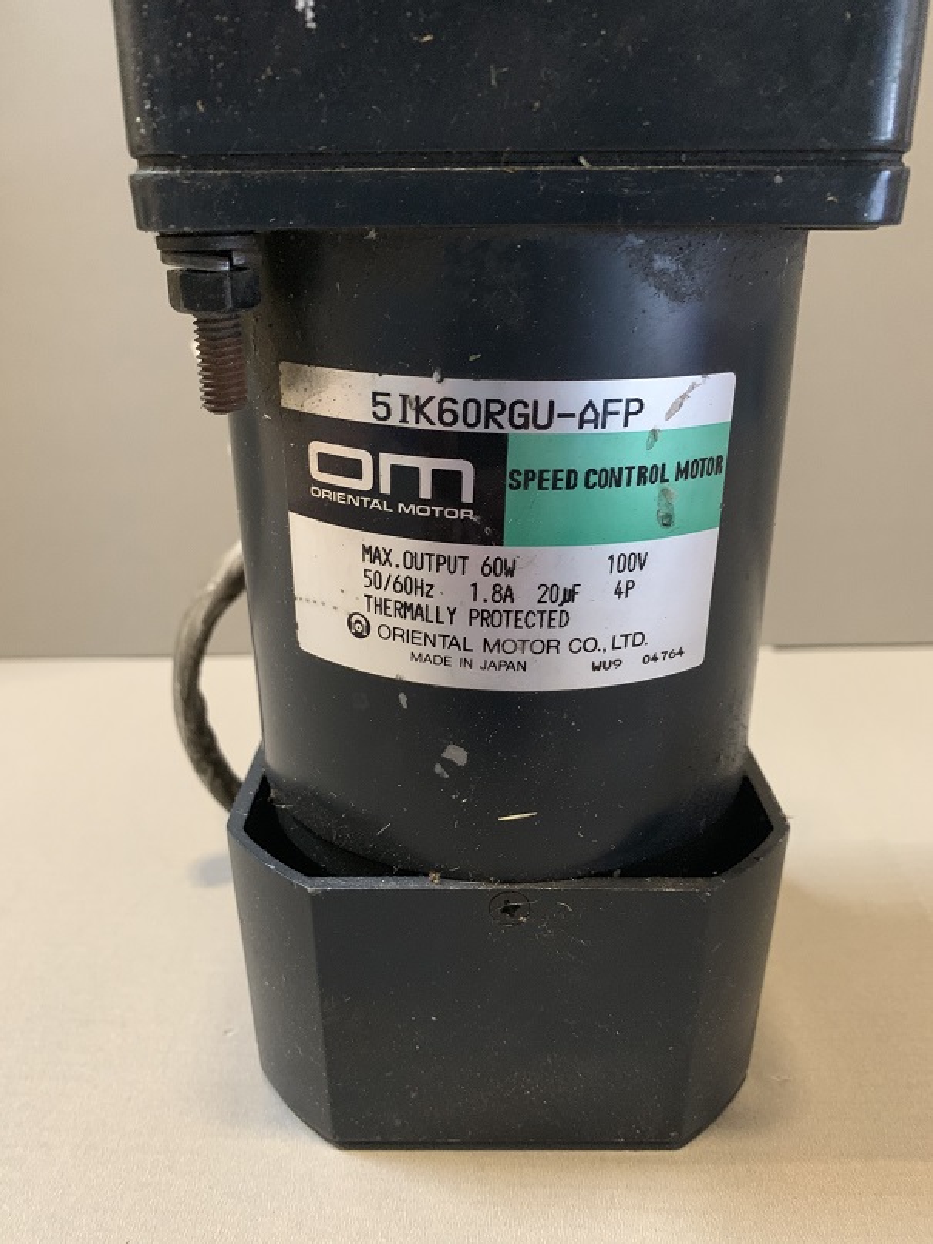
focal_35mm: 26
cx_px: 466
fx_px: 935
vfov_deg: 67.3
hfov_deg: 53.1
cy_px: 622
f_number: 1.8
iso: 640
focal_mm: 4.25
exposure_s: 1/30
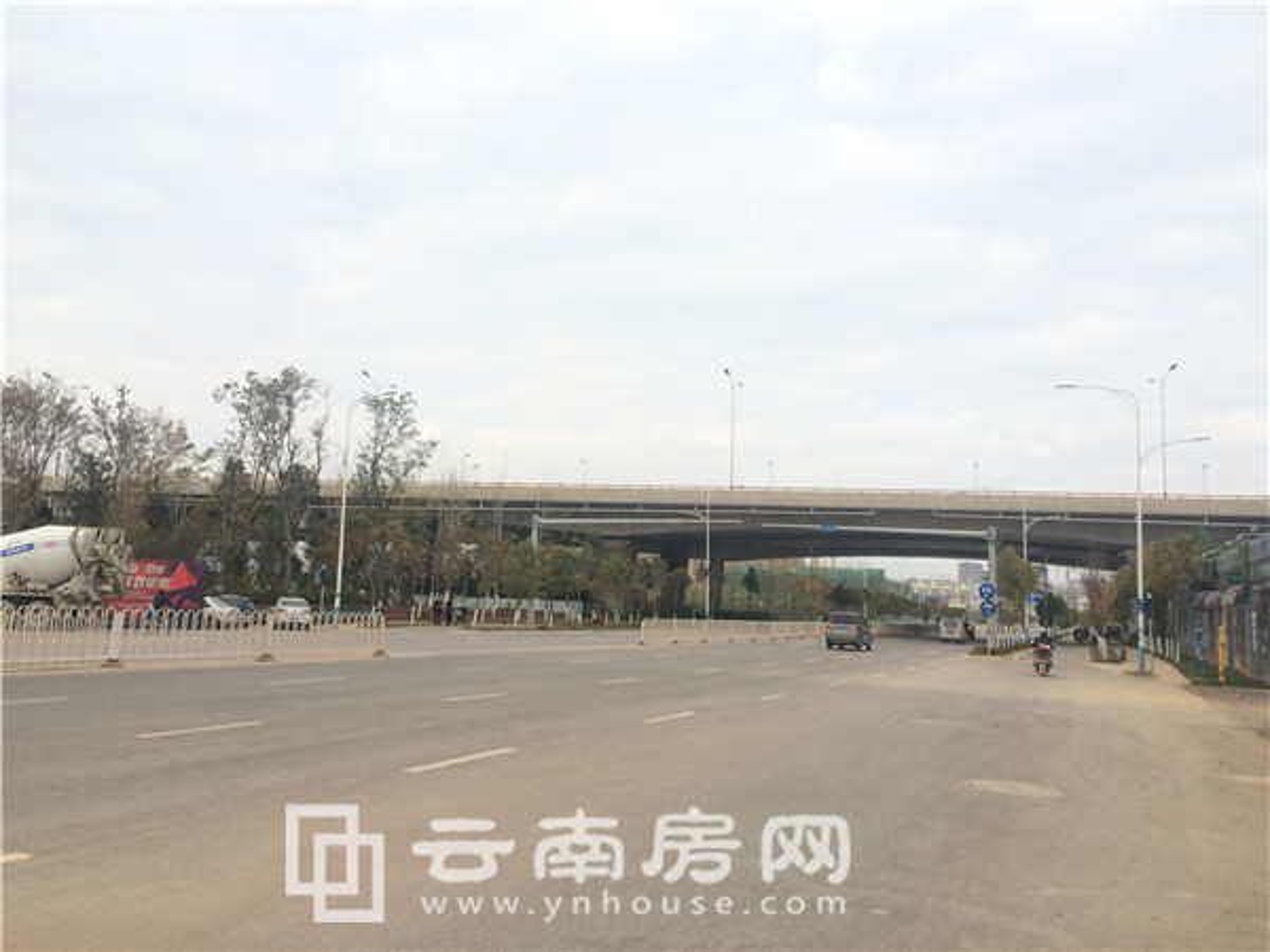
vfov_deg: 48.2
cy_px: 476
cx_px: 635
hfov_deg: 61.7
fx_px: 1064
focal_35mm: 29
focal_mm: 4.15
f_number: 2.2
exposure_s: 1/684
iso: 32
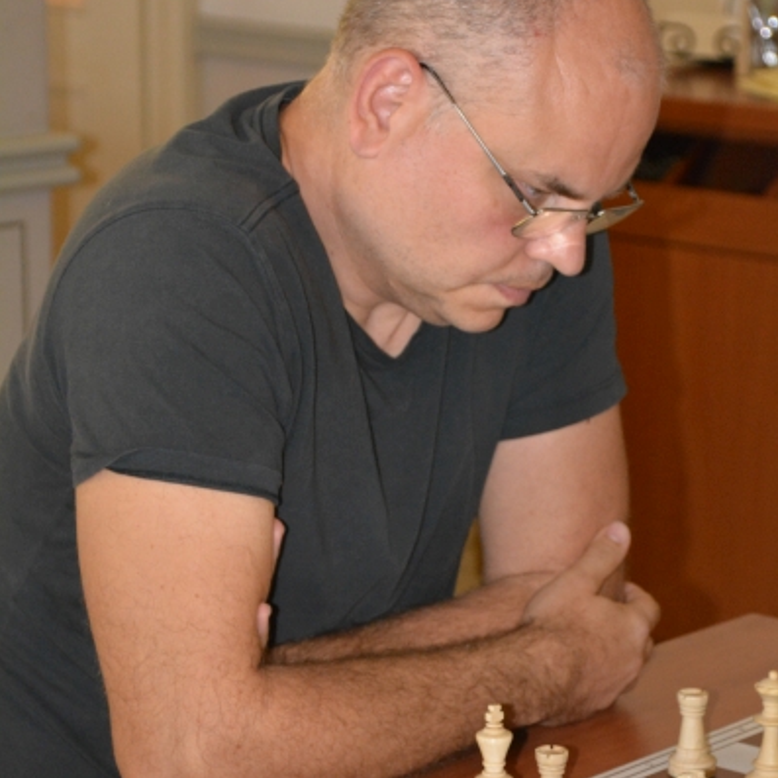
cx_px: 390
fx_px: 3433
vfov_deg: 12.9
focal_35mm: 135
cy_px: 417
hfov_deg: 12.9
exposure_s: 1/60
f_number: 5.3
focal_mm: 70
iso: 3200
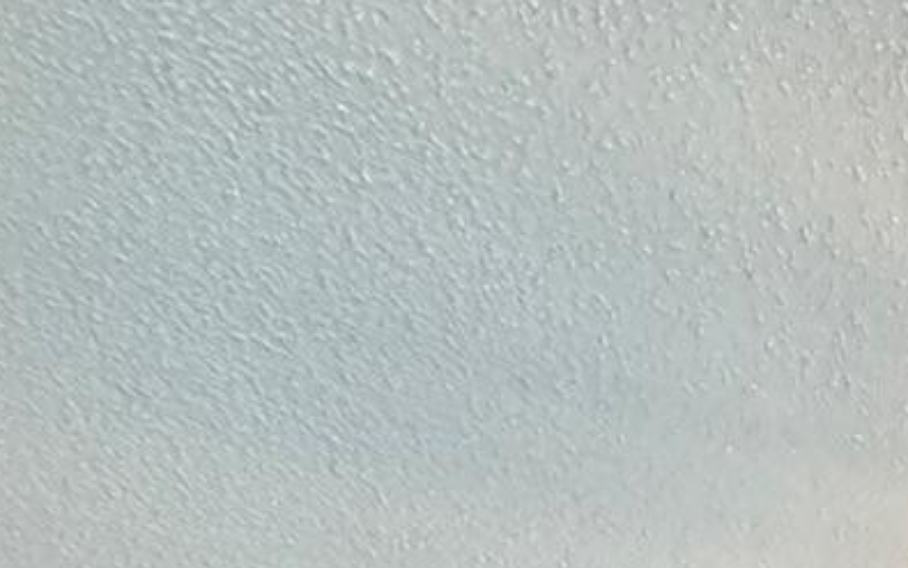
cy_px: 1686
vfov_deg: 11.1
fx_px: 1906
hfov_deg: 21.3
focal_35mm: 77
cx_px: 1457
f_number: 2.2
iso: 1250
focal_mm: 2.22
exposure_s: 1/60
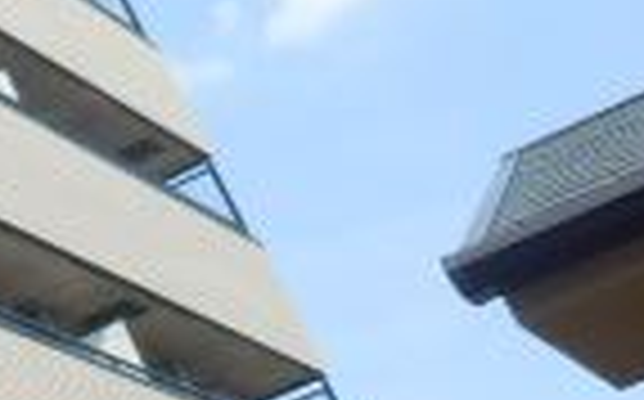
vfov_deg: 11.3
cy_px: -36
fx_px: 1998
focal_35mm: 114
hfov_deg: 14.2
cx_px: -775
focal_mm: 4.2
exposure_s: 1/640
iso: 80
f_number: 3
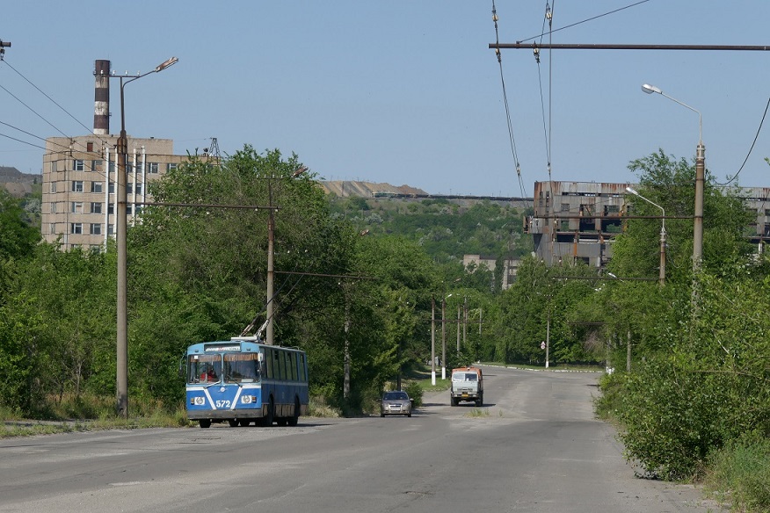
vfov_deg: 11.7
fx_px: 2502
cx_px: 385
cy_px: 256
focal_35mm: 117
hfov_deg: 17.5
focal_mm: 42.8
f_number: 7.1
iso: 125
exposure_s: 1/500
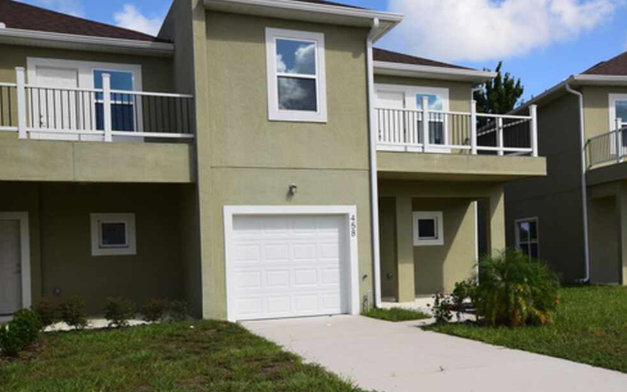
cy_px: 263
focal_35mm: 40
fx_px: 683
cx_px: 389
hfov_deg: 48.9
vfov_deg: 31.7
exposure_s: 1/200
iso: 110
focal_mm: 20
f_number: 10
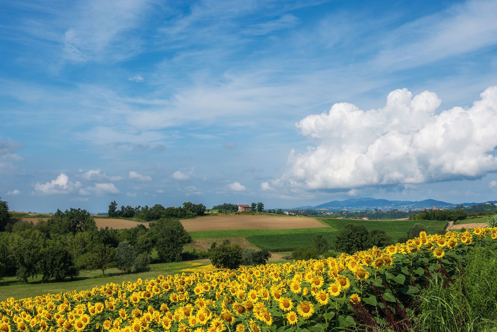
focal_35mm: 43
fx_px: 594
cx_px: 261
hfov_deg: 45.4
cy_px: 178
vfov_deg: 31.2
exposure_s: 1/640
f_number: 7.1
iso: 100
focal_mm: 24
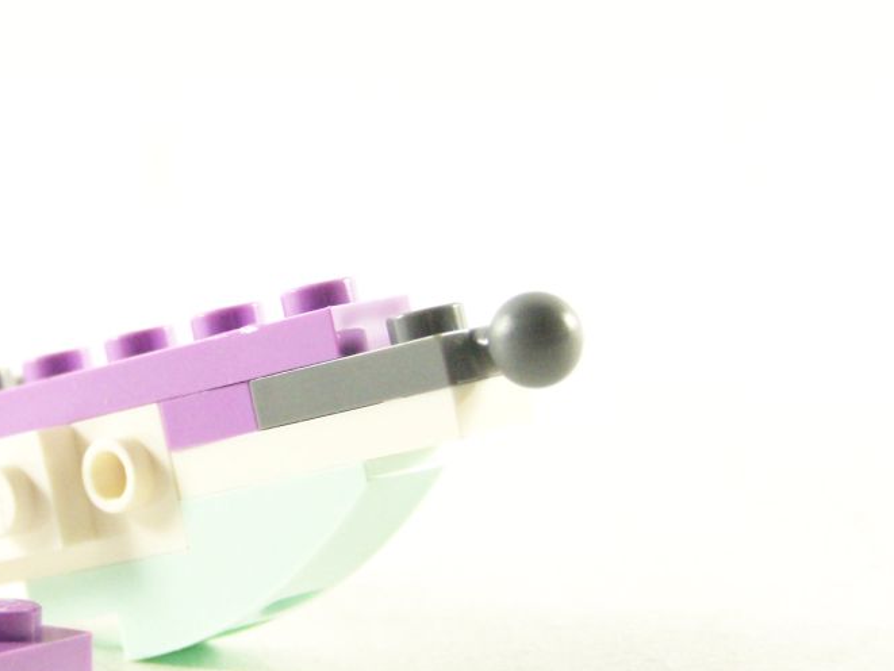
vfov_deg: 11.7
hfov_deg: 15.4
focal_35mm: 127
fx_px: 3281
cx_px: 204
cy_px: 381
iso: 400
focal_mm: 13.7
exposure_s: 1/60
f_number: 3.2
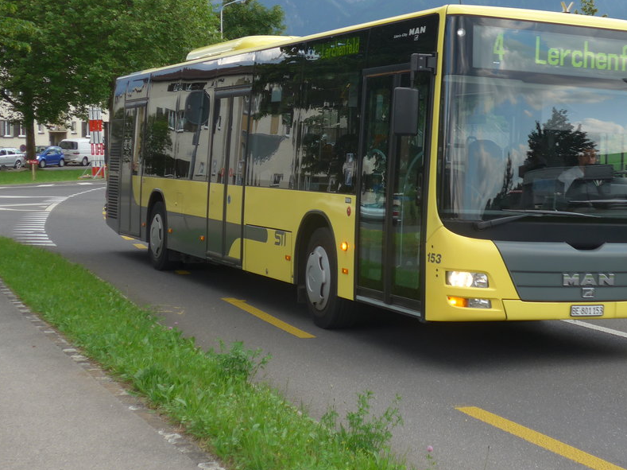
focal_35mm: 70
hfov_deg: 27.6
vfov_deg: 20.9
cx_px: 414
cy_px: 144
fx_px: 1267
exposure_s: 1/320
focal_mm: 9.5
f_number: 3
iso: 80
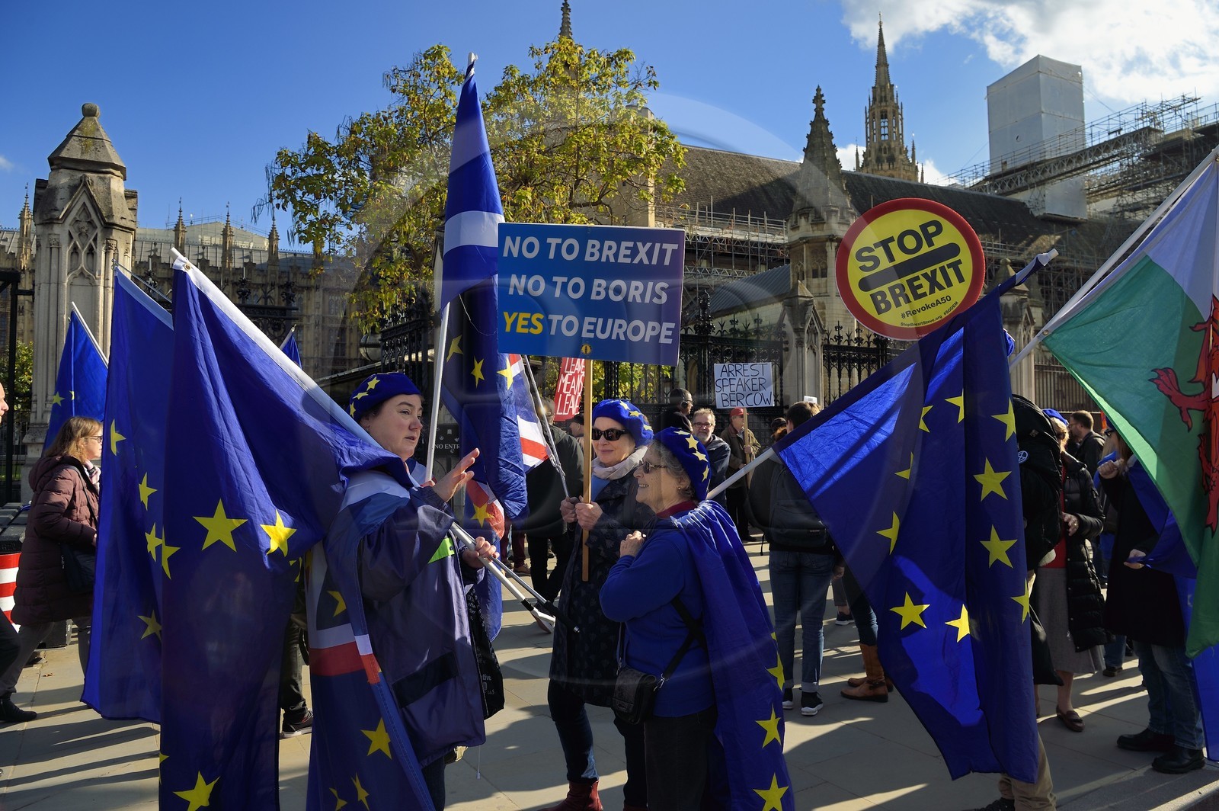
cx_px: 610
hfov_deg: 73.8
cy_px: 406
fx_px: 812
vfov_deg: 53.1
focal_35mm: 24
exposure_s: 1/500
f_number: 8
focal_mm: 24
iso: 200
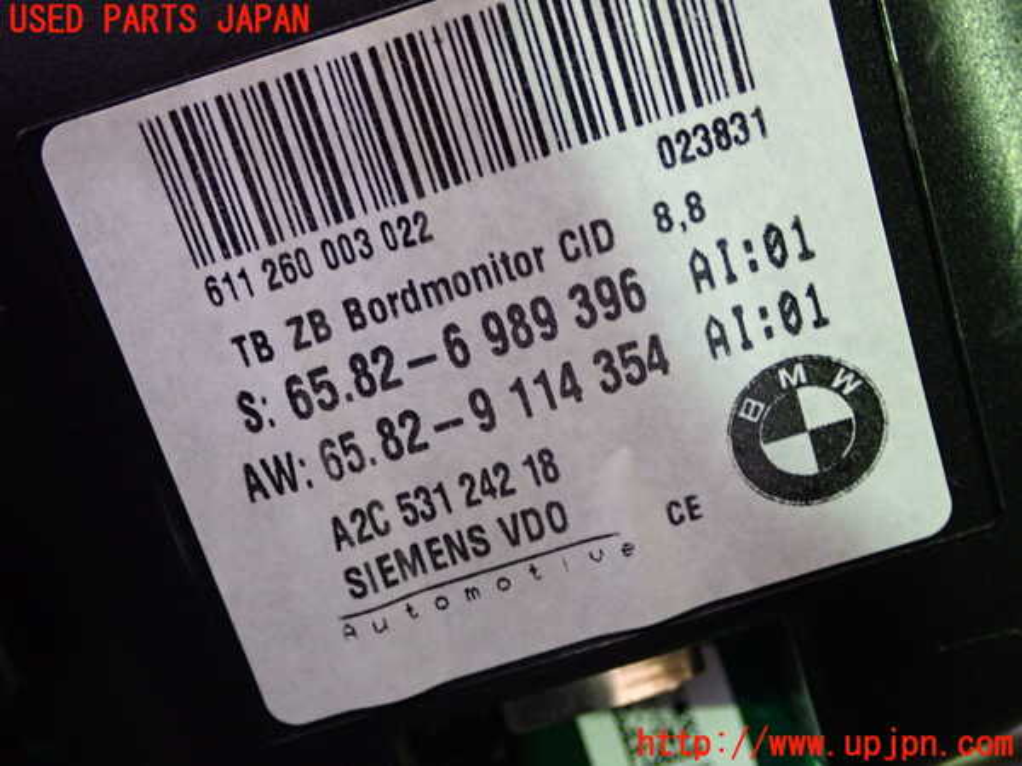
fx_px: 1388
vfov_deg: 30.9
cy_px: 383
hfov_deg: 40.4
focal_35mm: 47
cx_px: 511
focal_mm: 8.4
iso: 800
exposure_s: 1/50
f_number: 3.1
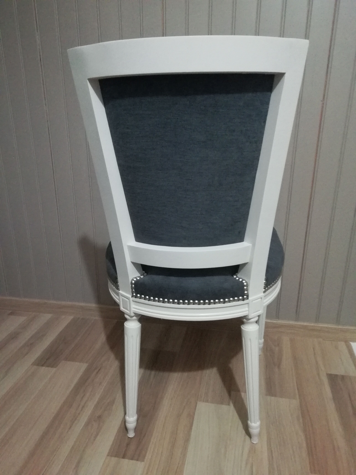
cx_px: 178
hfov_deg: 53.1
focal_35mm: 26
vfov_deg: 67.3
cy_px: 238
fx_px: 357
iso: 640
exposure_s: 1/16.7
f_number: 2.2
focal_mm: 3.46
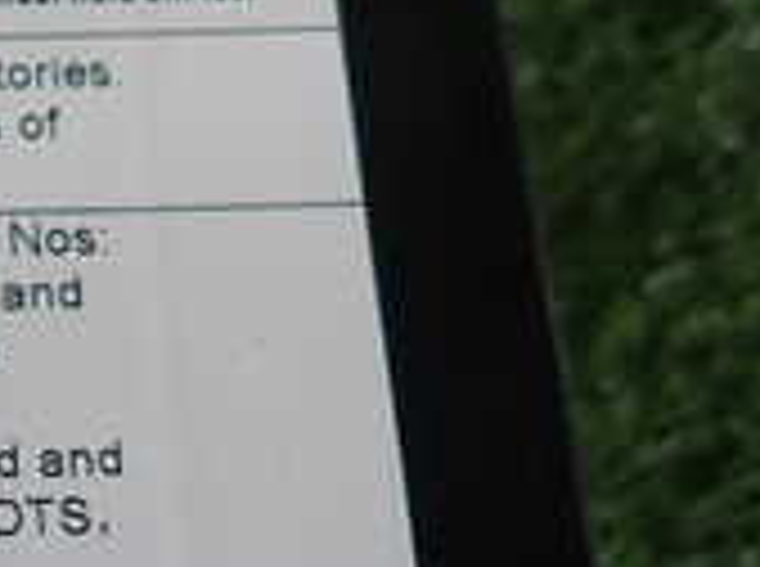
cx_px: -364
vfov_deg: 15.8
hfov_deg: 19.4
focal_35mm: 89
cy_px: 702
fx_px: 1950
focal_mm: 4.5
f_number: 2
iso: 125
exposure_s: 1/125
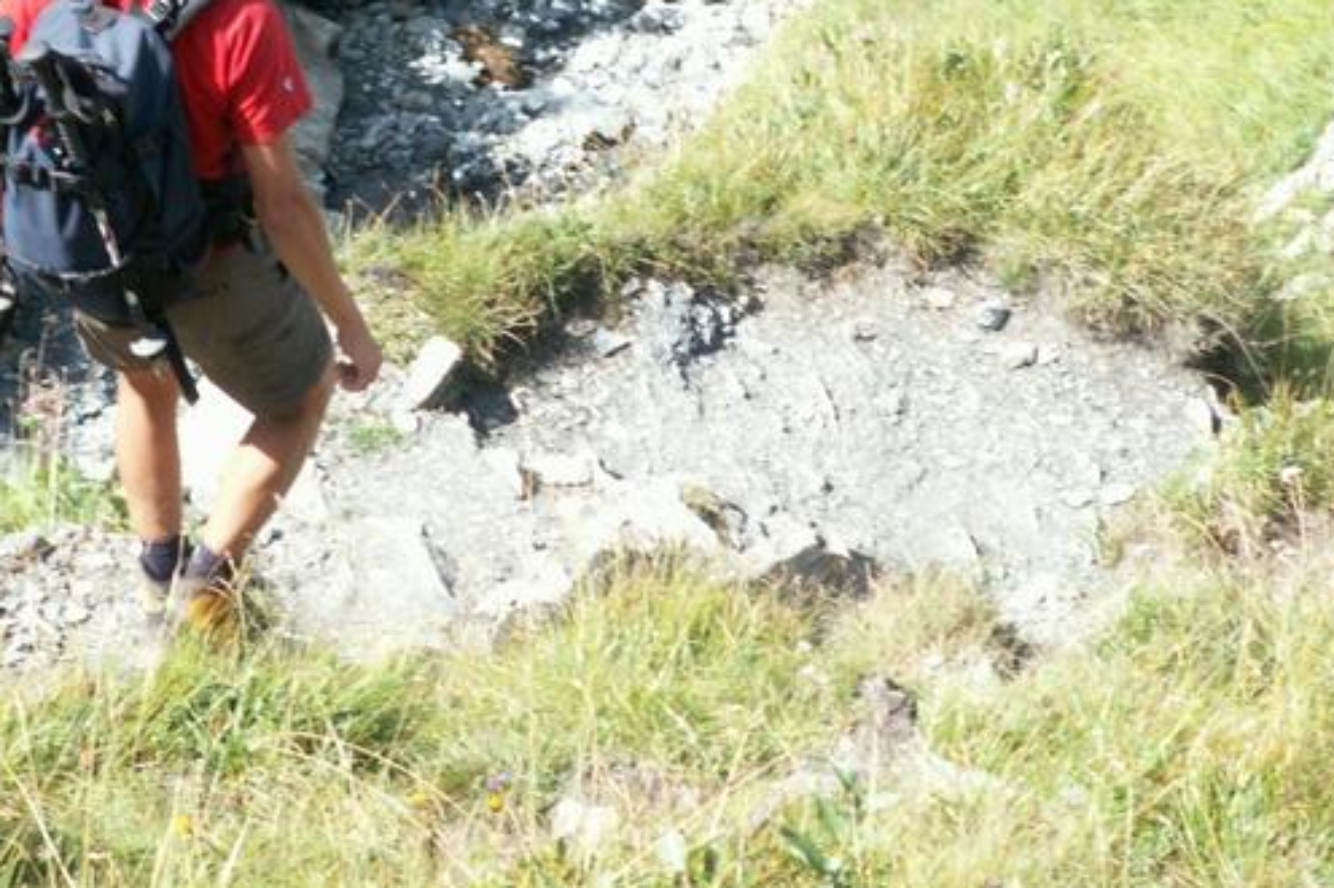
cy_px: 299
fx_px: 6962
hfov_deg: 10.9
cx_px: 554
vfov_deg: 7.3
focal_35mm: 188
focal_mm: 22.86
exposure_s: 1/80
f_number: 5
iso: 50
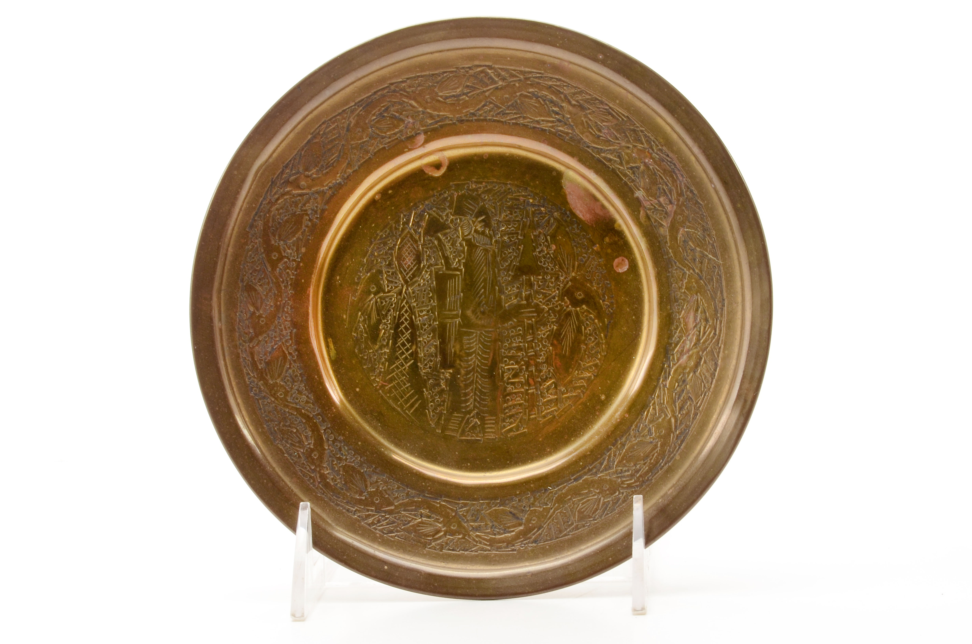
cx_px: 486
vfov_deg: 16.5
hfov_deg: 24.7
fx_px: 2223
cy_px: 322
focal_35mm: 82
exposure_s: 1/160
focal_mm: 55
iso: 100
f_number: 16
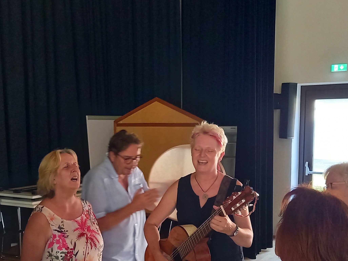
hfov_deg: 42.9
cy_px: 210
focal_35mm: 44
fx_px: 442
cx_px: 152
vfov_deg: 32.0
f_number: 1.8
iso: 500
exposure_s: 1/33
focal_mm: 4.65
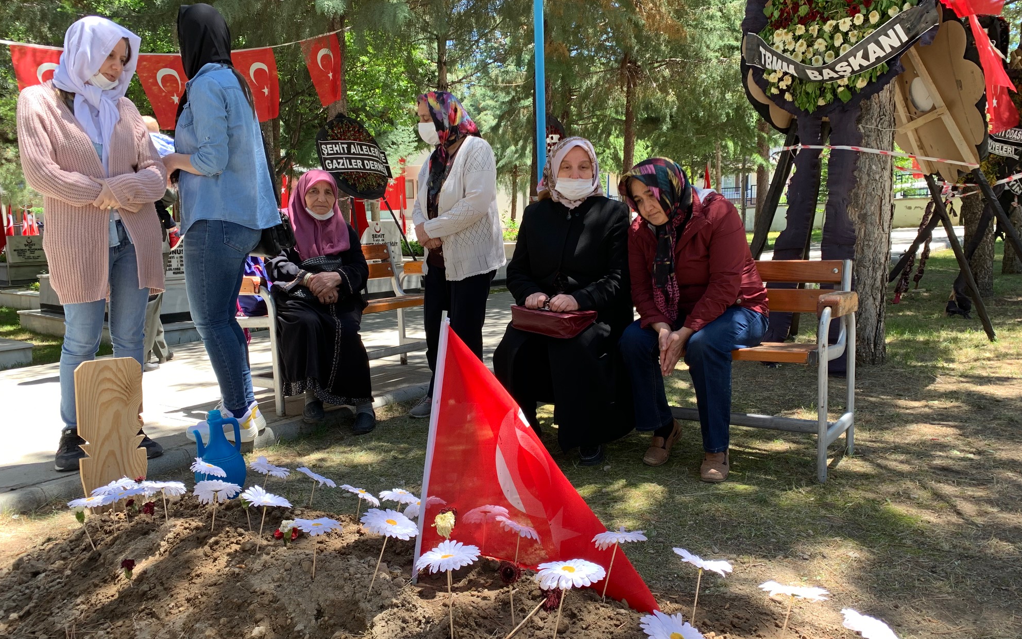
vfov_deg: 44.5
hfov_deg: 66.5
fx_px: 780
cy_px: 321
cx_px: 515
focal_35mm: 28
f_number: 1.8
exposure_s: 1/122
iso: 25
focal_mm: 4.25
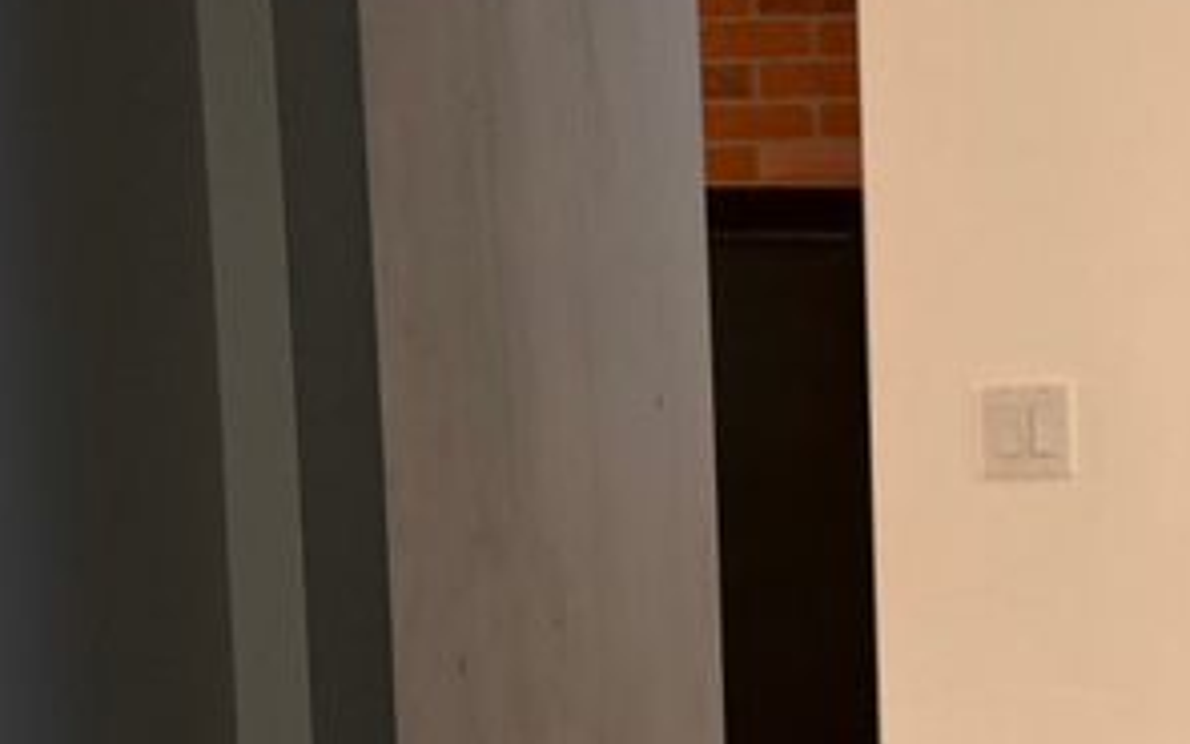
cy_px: 587
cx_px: 1081
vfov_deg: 14.8
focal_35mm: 88
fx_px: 2854
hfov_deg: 22.9
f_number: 1.78
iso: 125
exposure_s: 1/60
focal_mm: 6.76
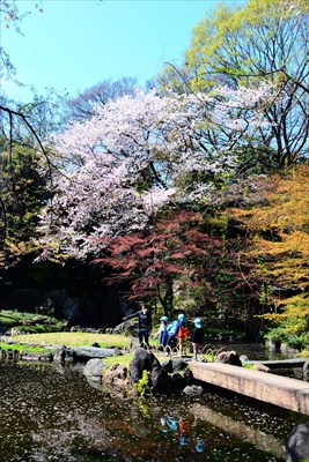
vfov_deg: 50.7
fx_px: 489
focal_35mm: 38
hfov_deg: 35.1
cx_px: 154
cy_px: 231
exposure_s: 1/320
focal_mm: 38
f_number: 9
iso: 400
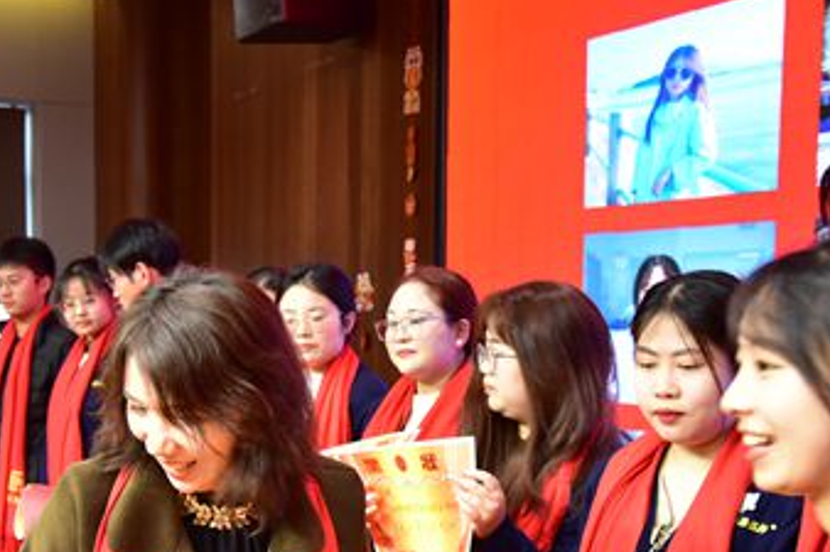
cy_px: 402
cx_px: 351
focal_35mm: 55
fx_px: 1267
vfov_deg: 24.4
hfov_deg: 36.2
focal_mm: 31
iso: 1800
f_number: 4.5
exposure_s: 1/125
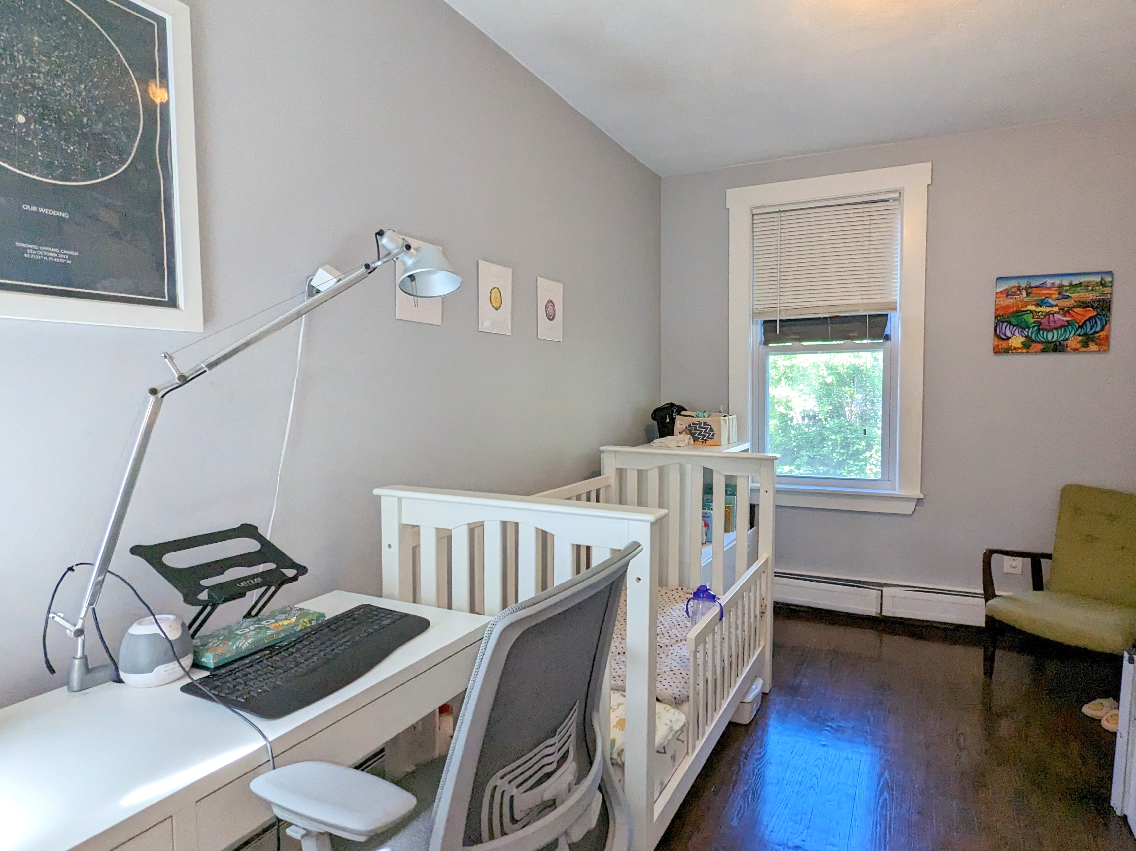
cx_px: 637
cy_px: 430
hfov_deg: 84.3
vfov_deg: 68.7
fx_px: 623
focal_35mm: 19
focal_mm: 2.35
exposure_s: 1/120
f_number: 2.2
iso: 164
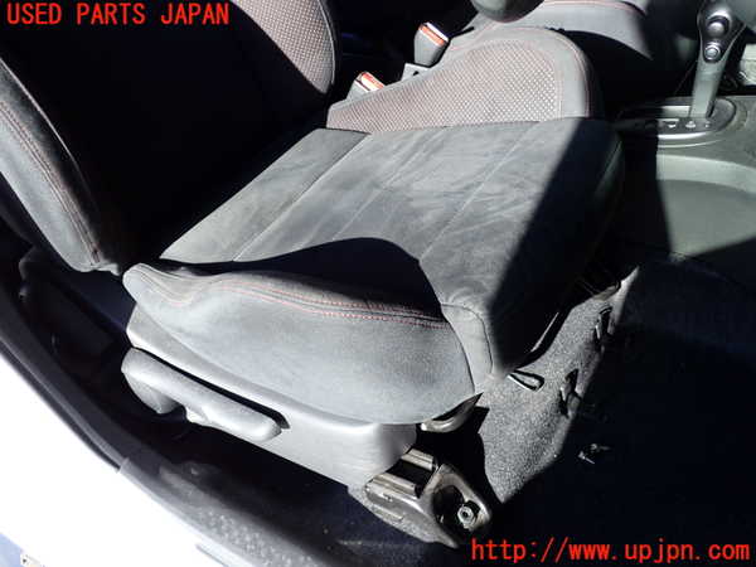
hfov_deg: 56.8
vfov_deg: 44.2
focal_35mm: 32
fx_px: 699
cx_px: 378
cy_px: 284
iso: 100
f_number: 2.4
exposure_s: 1/250
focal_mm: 5.79
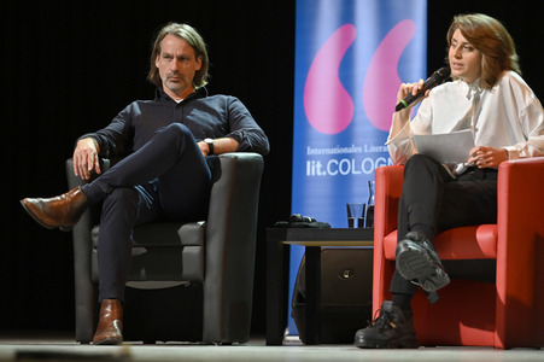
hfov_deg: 17.1
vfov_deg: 11.4
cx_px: 272
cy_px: 181
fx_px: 1812
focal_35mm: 120
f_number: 2.8
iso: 1250
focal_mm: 120
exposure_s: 1/320
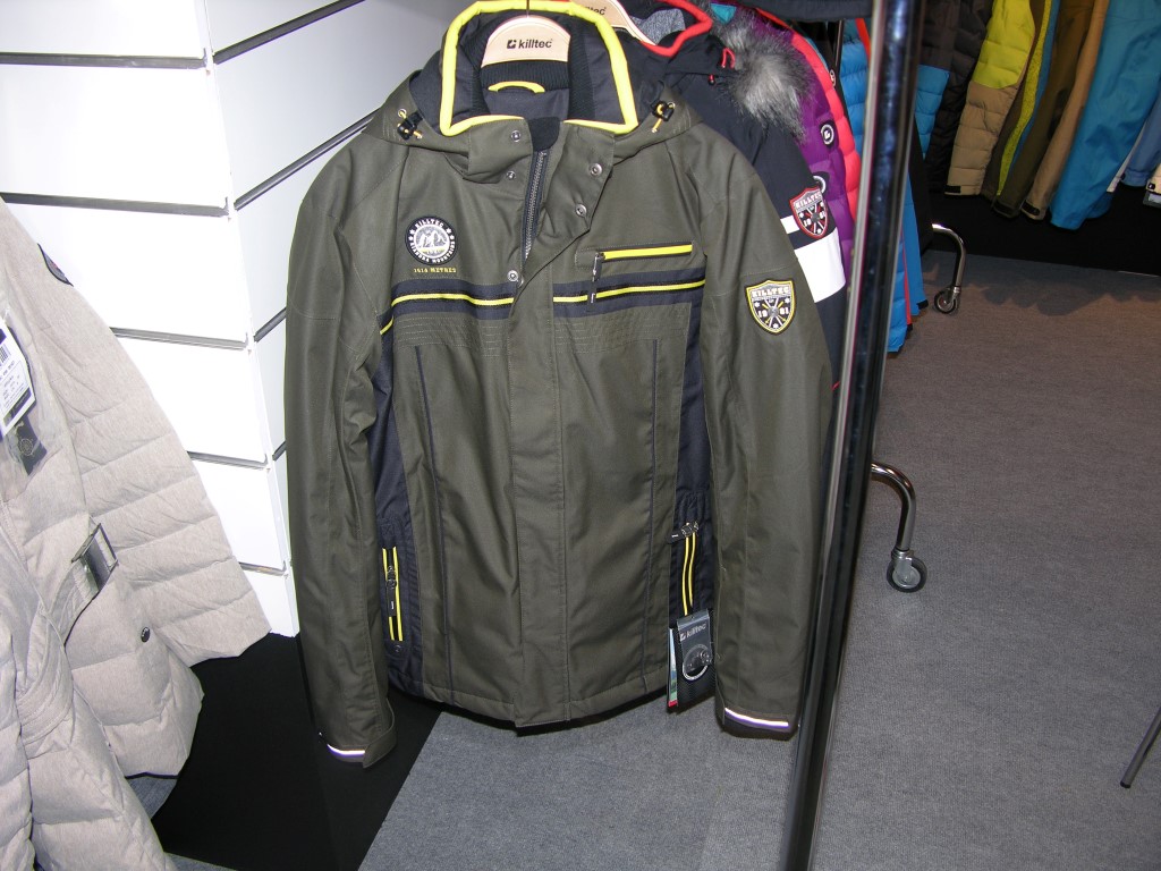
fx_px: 1174
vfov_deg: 40.7
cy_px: 436
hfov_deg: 52.6
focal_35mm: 35
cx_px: 580
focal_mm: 8.9
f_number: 2.8
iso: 50
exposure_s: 1/60.1
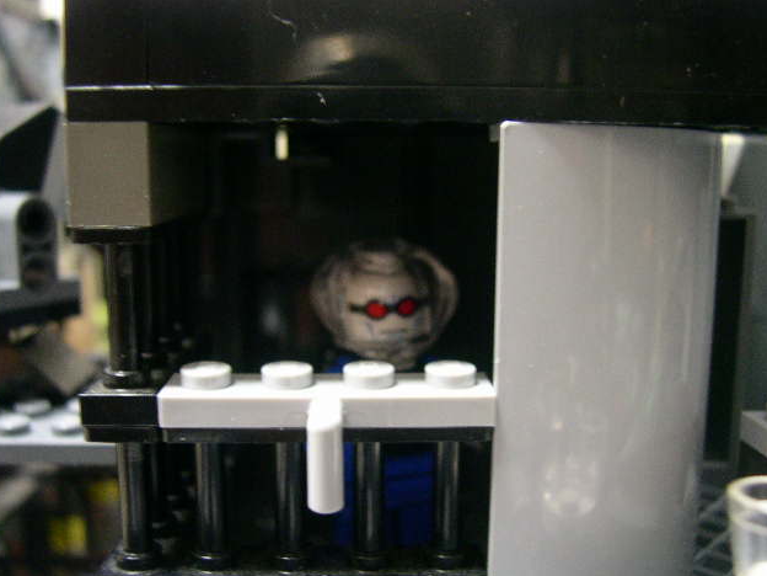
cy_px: 294
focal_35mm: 39
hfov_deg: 47.9
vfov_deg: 36.8
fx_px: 864
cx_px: 379
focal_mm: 8
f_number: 2.8
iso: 400
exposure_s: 1/1.7
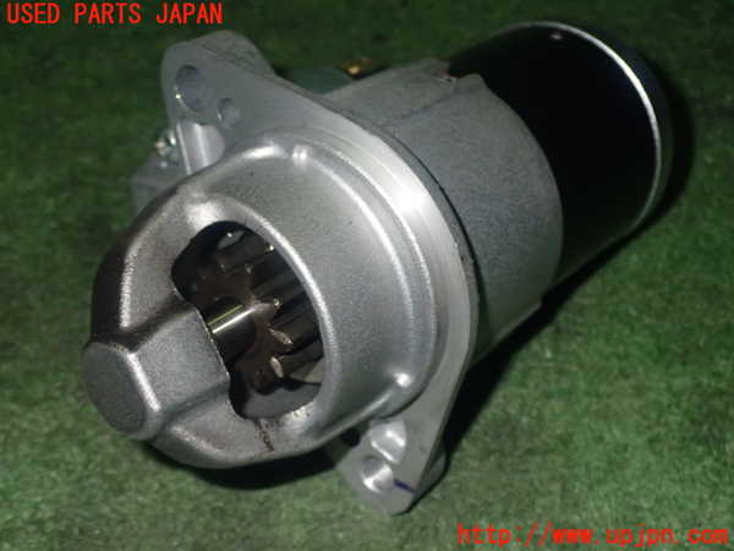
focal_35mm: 50
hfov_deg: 38.2
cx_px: 367
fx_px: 1060
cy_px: 276
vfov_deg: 29.1
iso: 640
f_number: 9
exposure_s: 1/50
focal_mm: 9.01
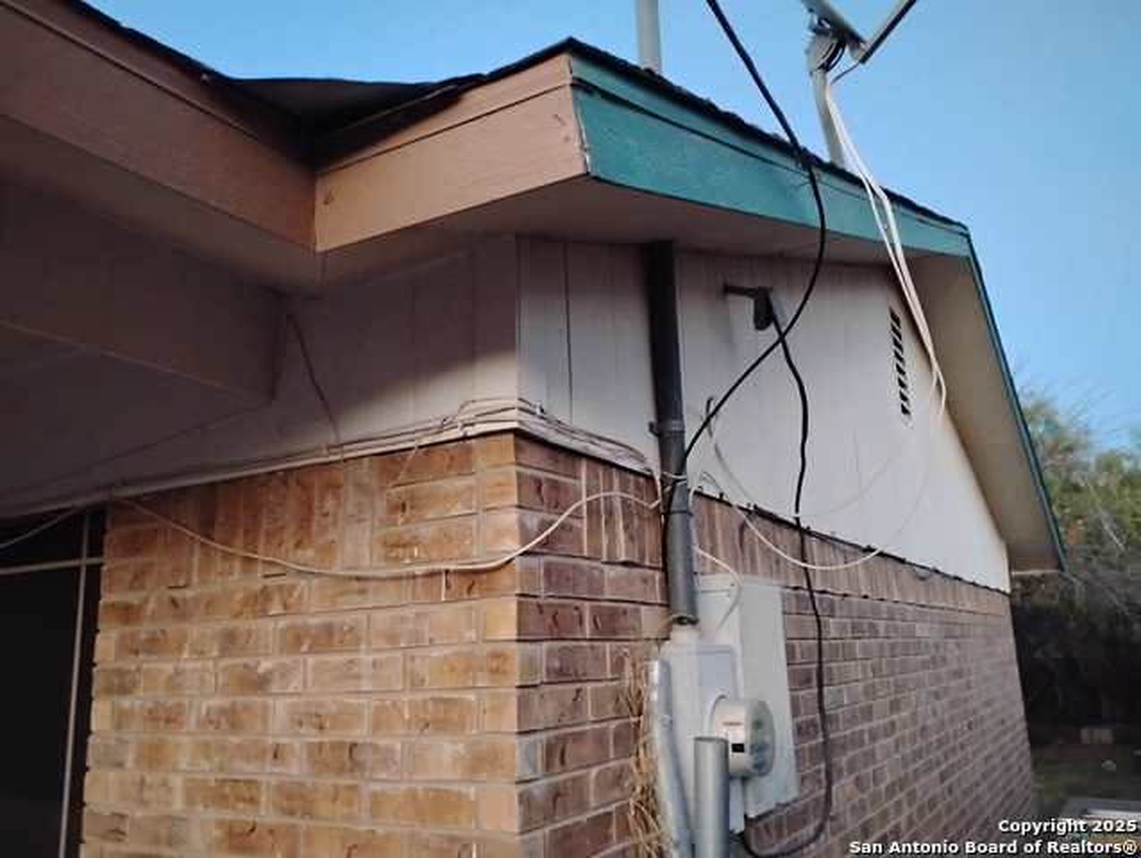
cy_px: 429
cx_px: 570
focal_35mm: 28
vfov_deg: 49.8
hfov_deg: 63.4
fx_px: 924
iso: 3606
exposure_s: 1/20
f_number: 1.8
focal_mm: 4.26
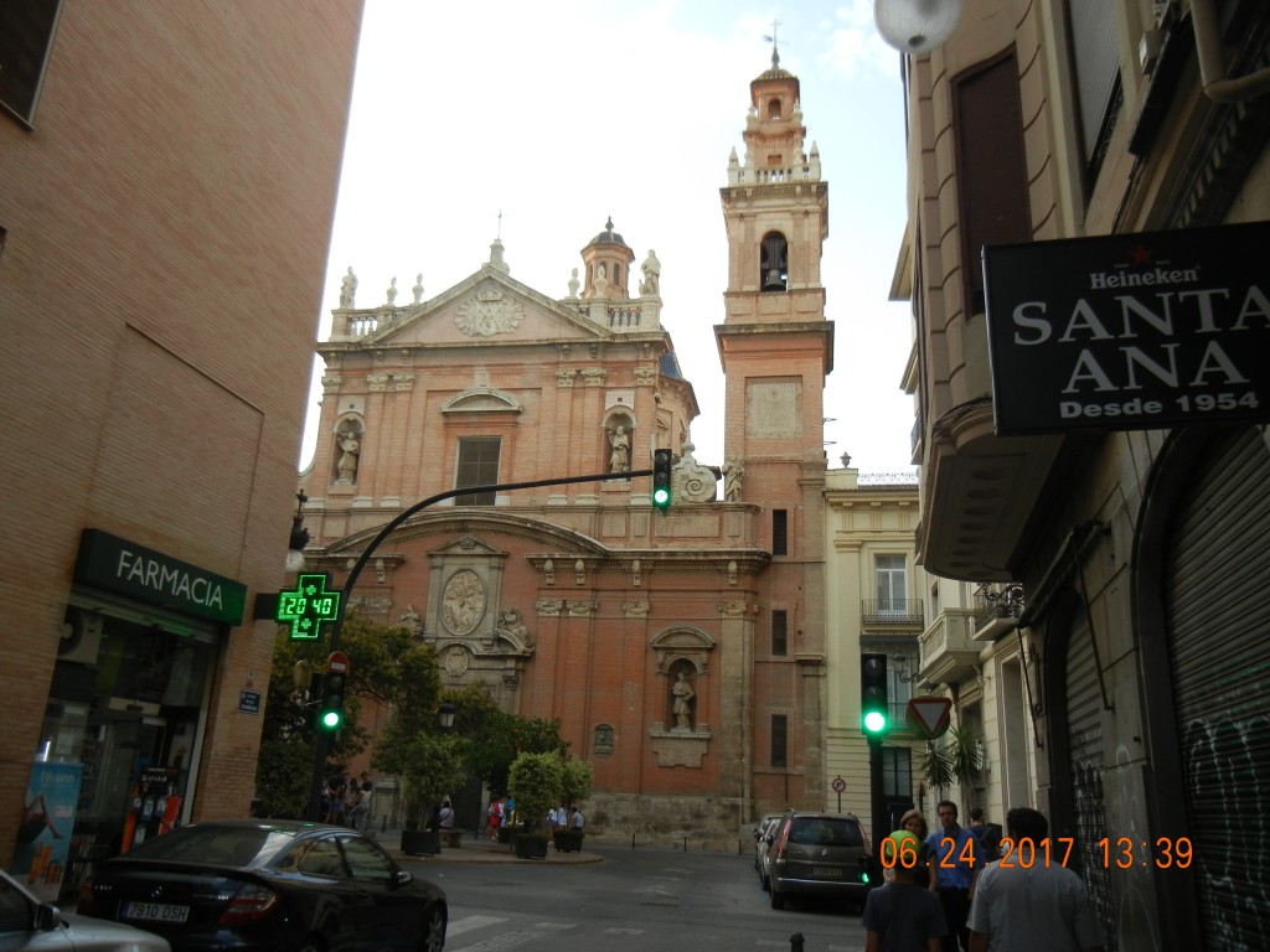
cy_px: 476
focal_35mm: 30
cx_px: 635
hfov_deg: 60.0
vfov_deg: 46.8
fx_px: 1101
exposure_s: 1/214
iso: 160
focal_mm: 5.4
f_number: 3.5
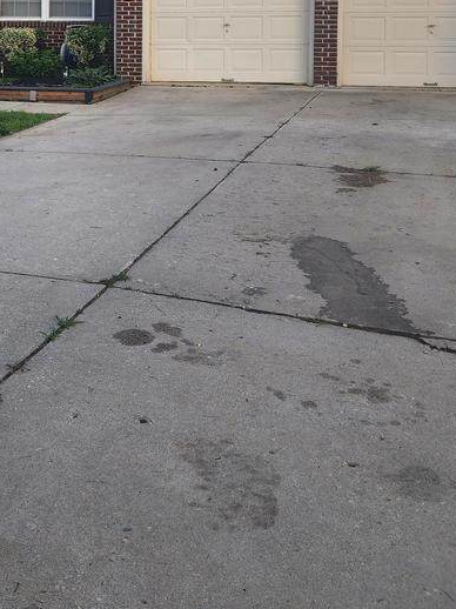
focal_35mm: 48
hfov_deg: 29.6
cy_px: 49
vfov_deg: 36.9
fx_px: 844
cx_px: 101
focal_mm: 6.4
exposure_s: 1/180
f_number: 1.8
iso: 25
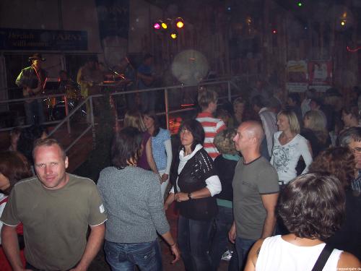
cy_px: 136
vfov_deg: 36.8
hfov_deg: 47.9
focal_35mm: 39
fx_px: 407
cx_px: 180
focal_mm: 8
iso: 100
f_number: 2.8
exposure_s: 1/60
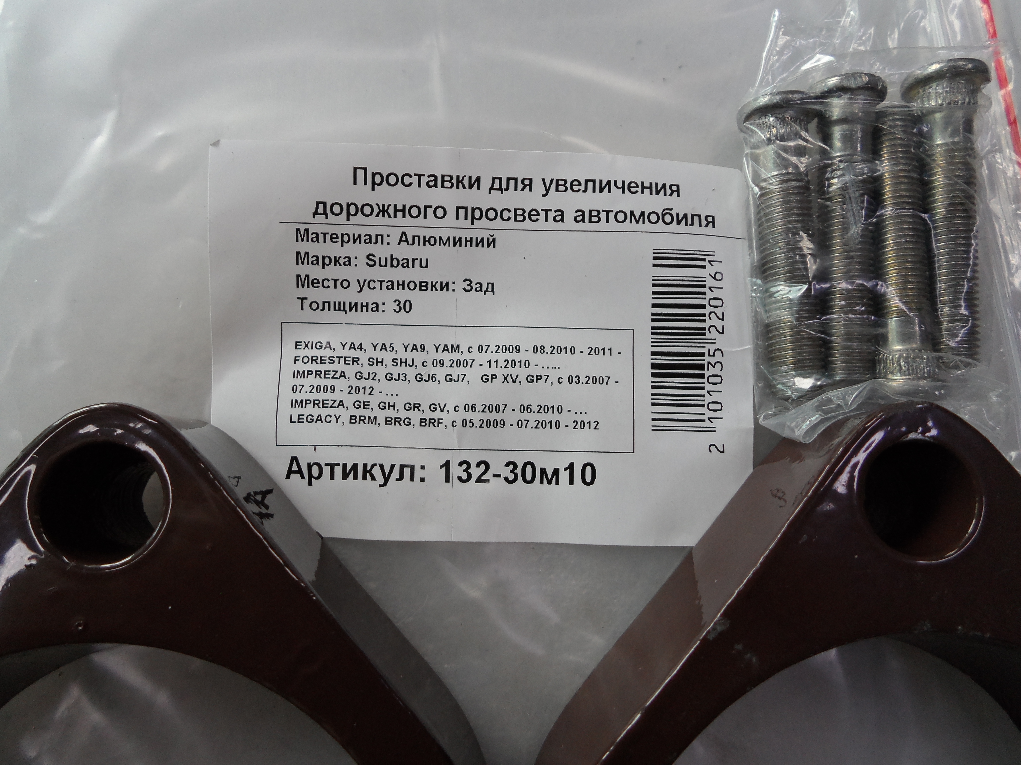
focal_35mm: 25
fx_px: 737
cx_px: 510
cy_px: 382
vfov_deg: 54.9
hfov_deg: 69.4
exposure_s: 1/90
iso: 80
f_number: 2.5
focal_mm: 4.5
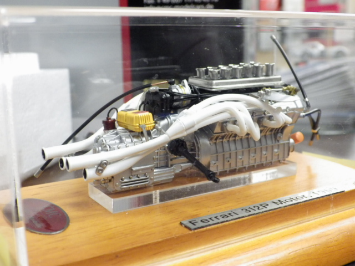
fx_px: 513
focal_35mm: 50
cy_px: 133
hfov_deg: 38.2
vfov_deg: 29.1
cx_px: 178
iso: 800
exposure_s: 1/40
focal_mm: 9
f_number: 3.8
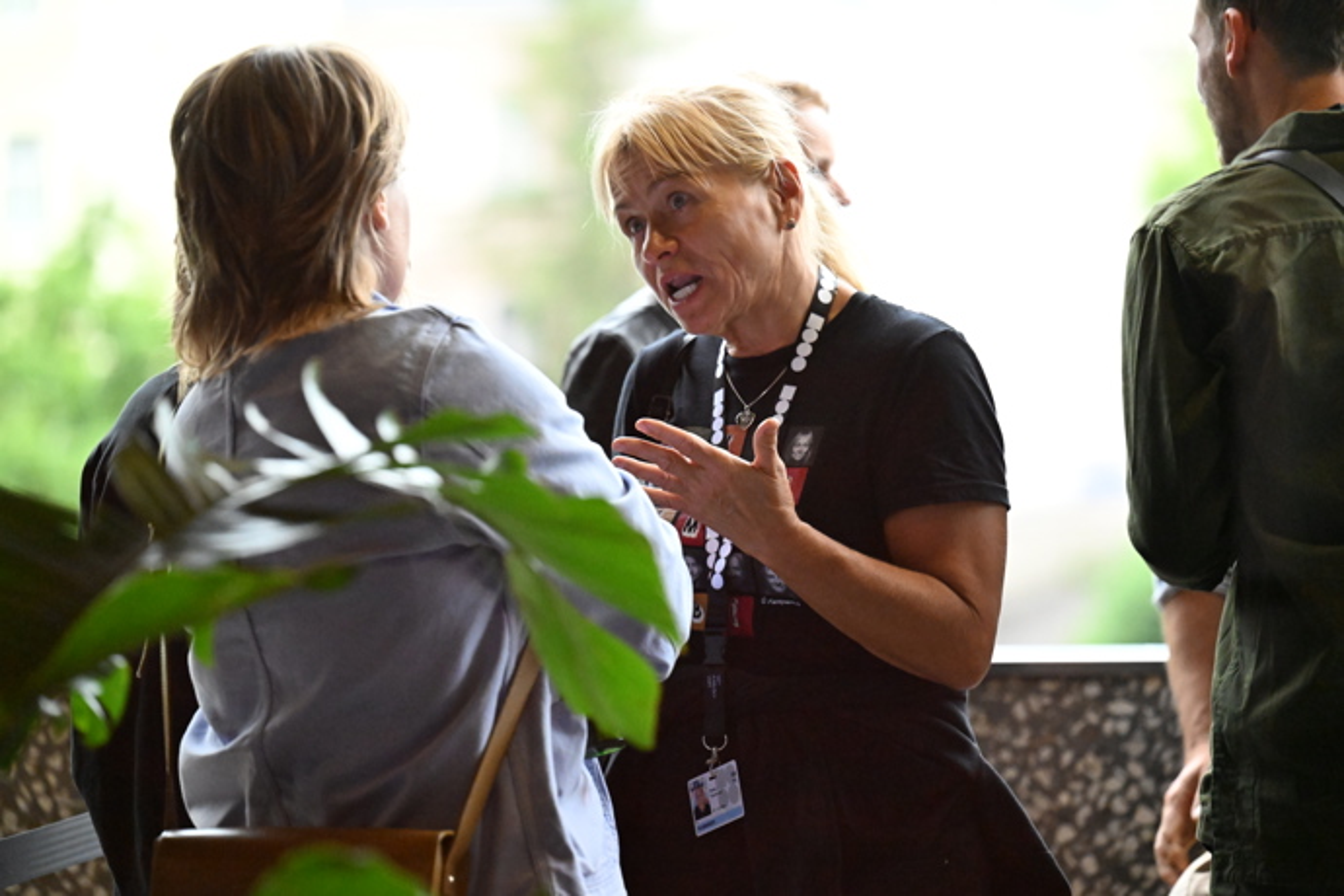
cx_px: 672
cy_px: 448
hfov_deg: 13.2
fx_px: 5786
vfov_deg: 8.9
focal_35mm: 155
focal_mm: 155
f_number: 3.5
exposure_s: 1/800
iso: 12800
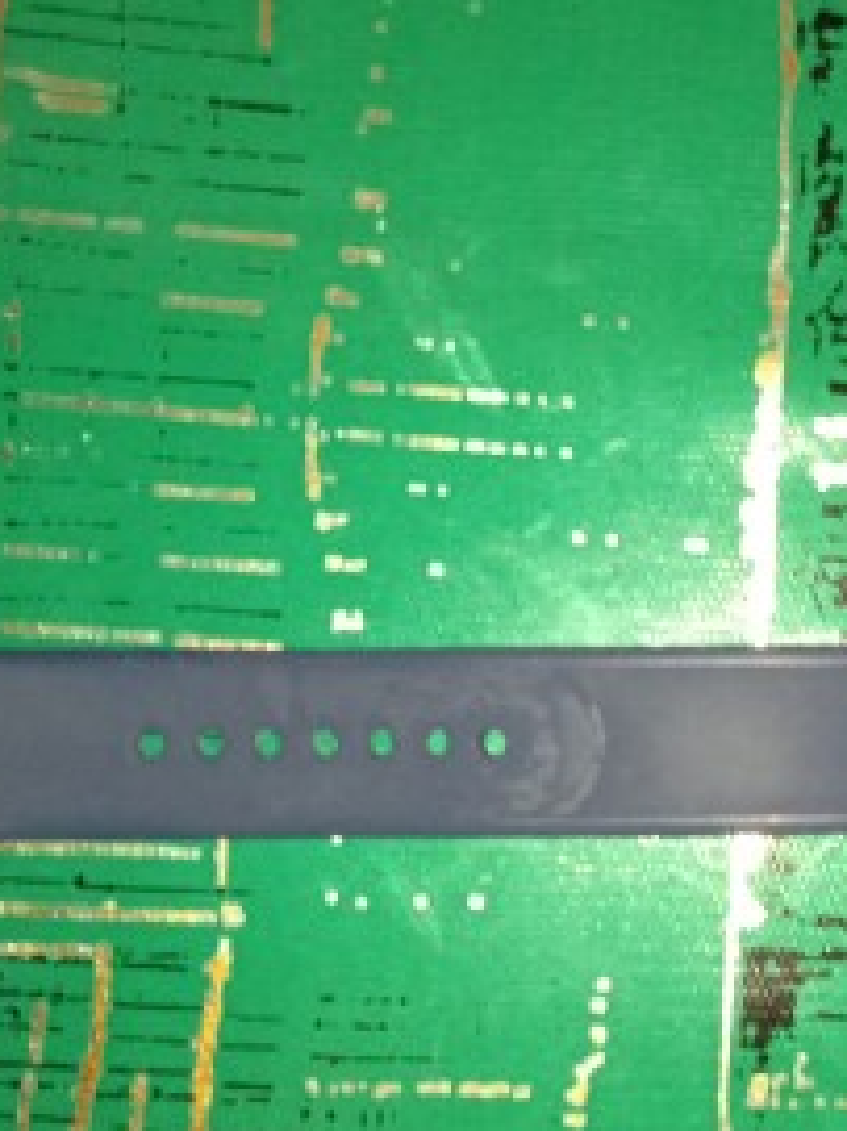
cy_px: 772
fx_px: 2024
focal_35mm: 62
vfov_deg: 30.9
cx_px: 955
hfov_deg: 22.2
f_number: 2.2
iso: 807
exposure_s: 1/20
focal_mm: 3.43
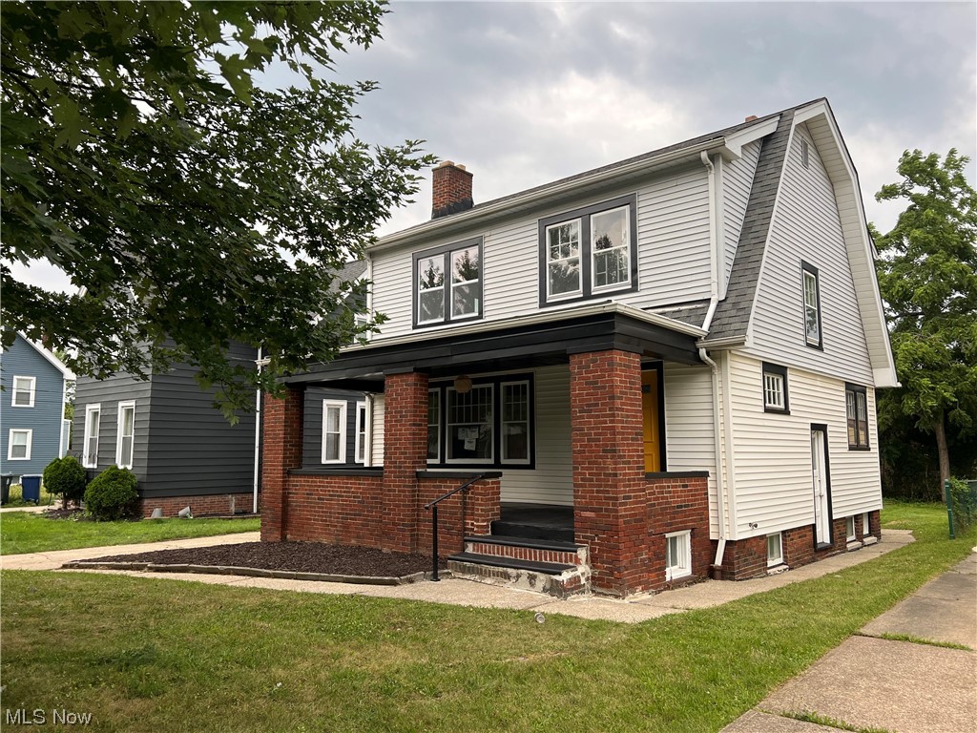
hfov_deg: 67.3
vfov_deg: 53.1
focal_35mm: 26
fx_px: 734
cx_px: 488
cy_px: 366
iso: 50
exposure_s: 1/431
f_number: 1.5
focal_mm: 5.7
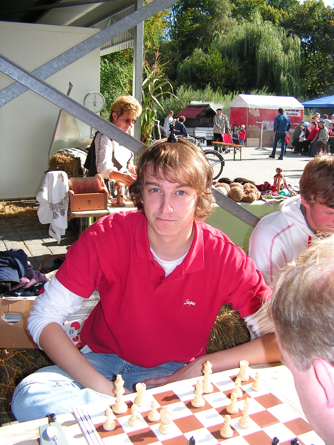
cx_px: 167
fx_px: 463
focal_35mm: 36
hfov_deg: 39.7
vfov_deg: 51.4
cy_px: 222
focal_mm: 6
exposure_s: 1/400
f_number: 3.2
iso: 64
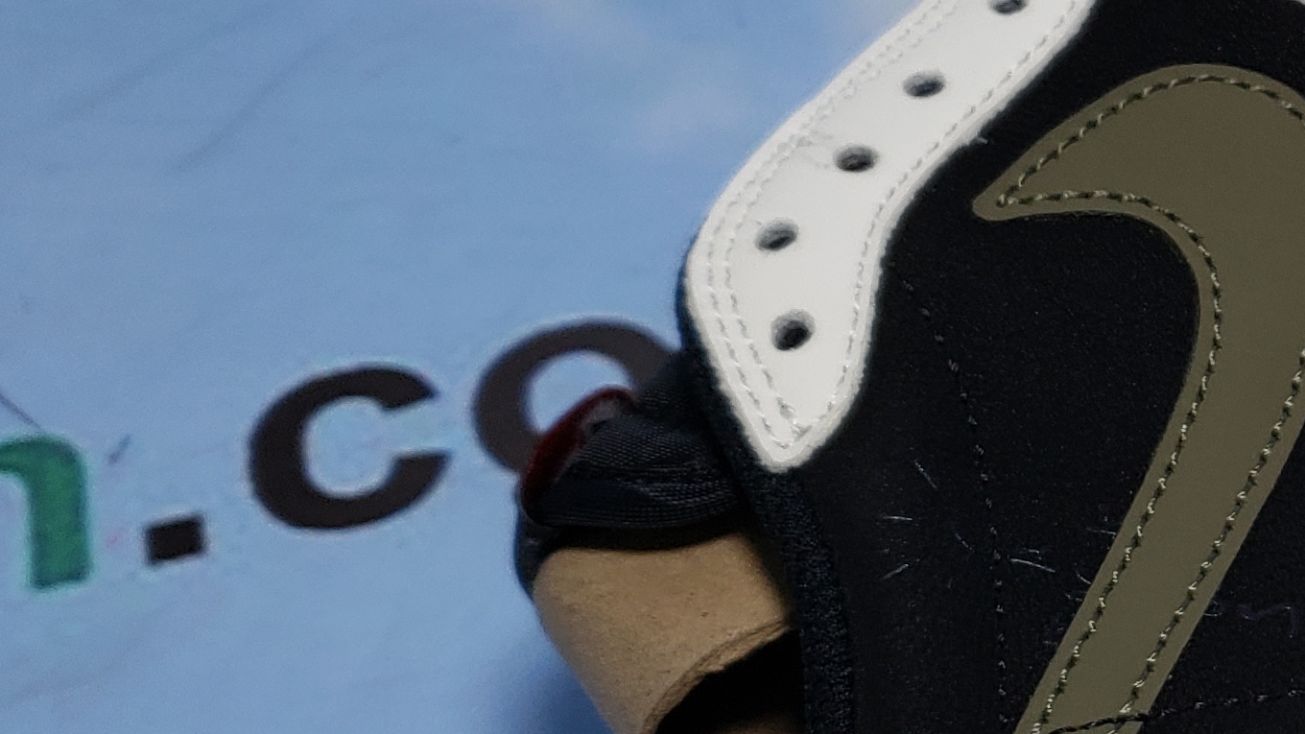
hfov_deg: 23.1
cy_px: 463
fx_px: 2907
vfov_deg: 14.4
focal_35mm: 84
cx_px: 1596
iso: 50
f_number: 1.5
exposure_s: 1/654
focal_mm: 4.3
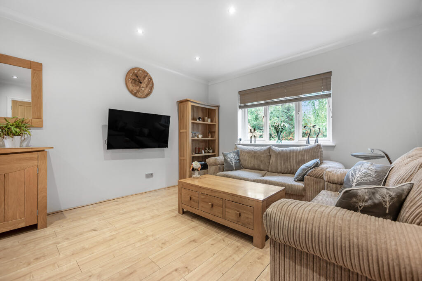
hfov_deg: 100.4
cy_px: 140
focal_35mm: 15
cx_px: 211
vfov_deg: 77.2
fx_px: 176
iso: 400
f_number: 5.6
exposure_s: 1/50
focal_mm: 15
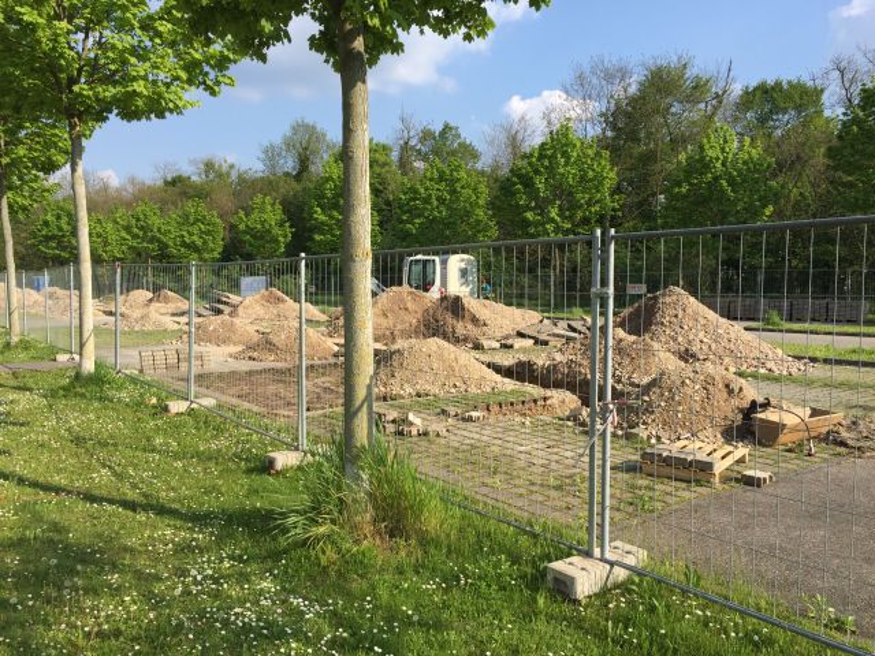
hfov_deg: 61.7
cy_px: 328
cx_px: 438
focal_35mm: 29
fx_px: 733
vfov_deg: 48.2
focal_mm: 4.15
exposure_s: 1/1412
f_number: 2.2
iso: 32
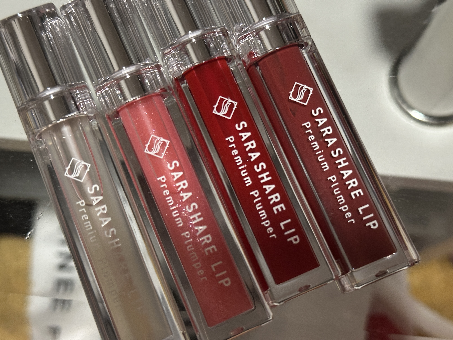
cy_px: 170
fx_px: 628
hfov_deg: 39.7
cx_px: 226
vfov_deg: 30.3
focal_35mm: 48
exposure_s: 1/40
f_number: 1.78
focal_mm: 6.86
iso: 500
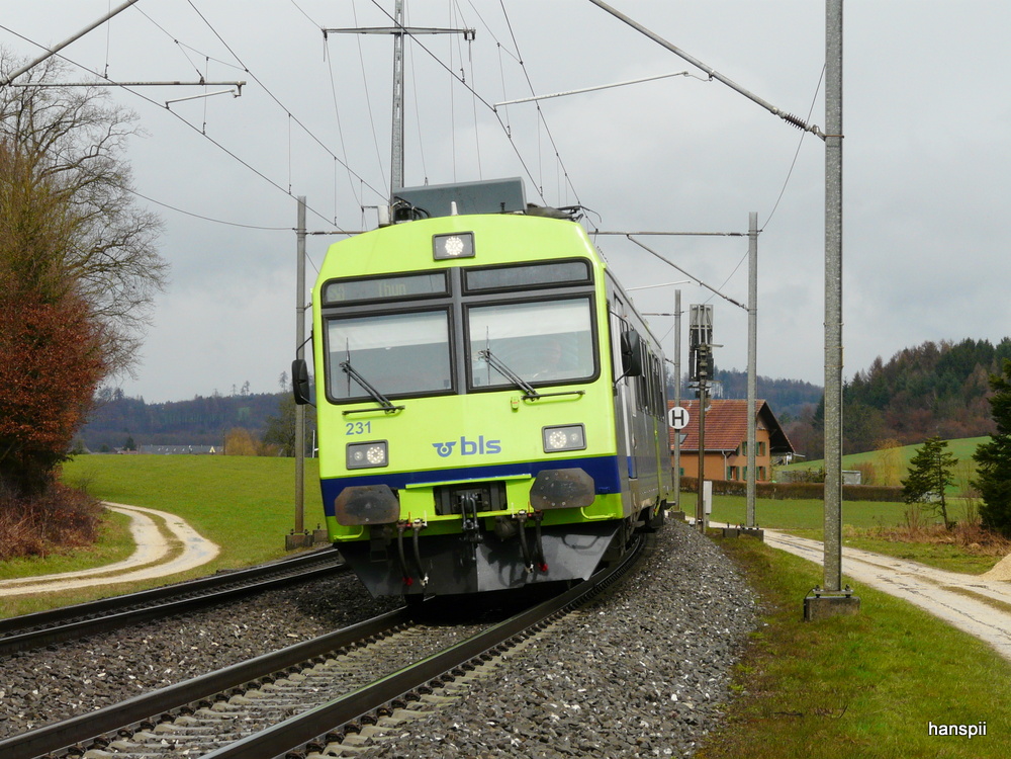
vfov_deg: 13.2
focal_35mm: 112
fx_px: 3271
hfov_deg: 17.6
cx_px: 506
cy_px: 380
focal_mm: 18.3
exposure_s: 1/400
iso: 100
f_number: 5.6
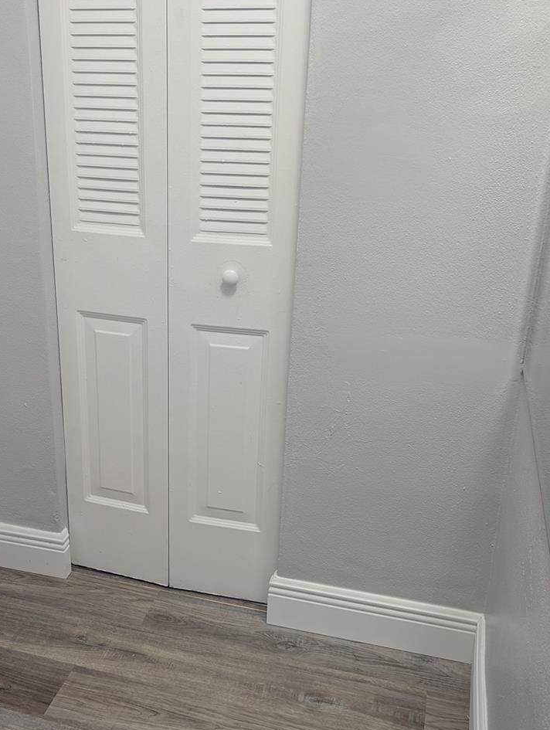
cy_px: 381
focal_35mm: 39
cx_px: 182
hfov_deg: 36.5
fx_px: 824
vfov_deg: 47.8
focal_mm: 6.9
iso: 83
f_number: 1.68
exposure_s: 1/45.8
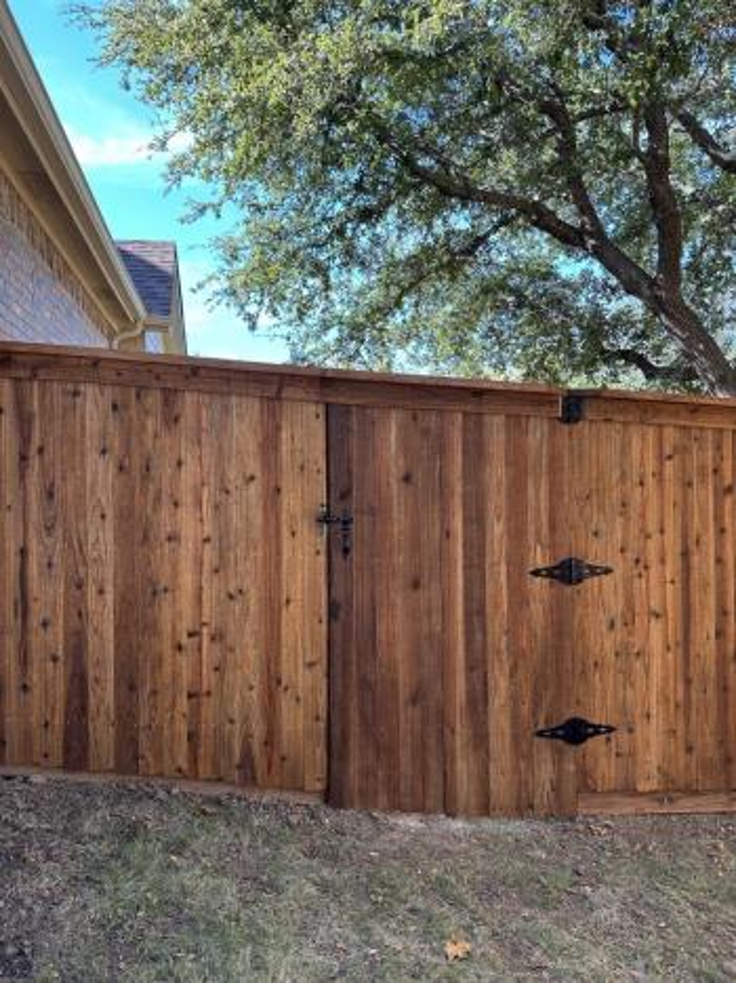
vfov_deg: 71.6
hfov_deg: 56.8
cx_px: 368
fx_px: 681
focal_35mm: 24
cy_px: 492
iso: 80
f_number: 1.8
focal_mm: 6.9
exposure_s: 1/280
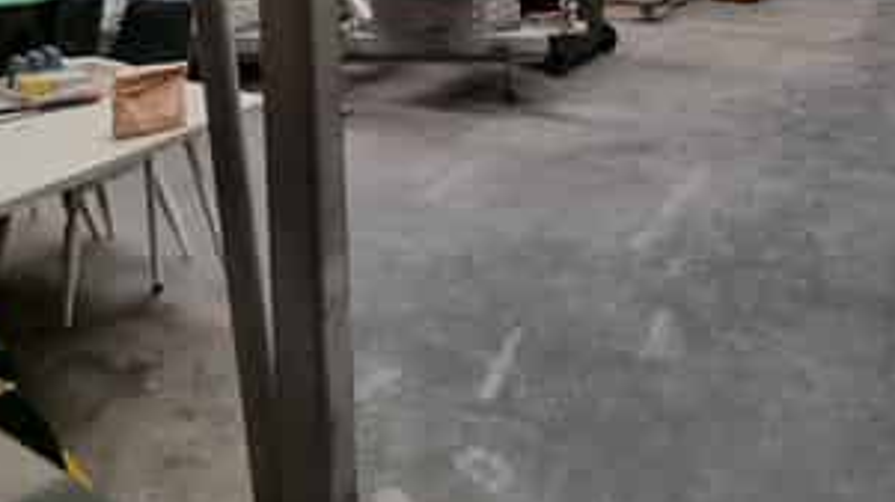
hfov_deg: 62.3
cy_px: -153
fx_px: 735
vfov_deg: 30.0
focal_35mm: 31
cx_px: 523
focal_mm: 2.2
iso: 400
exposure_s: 1/50
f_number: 2.2
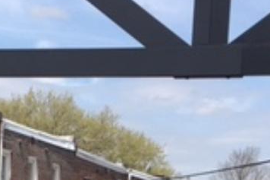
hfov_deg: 16.8
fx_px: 915
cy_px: 358
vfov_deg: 10.4
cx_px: 105
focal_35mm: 122
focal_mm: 4.15
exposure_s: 1/1570
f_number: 2.2
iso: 25
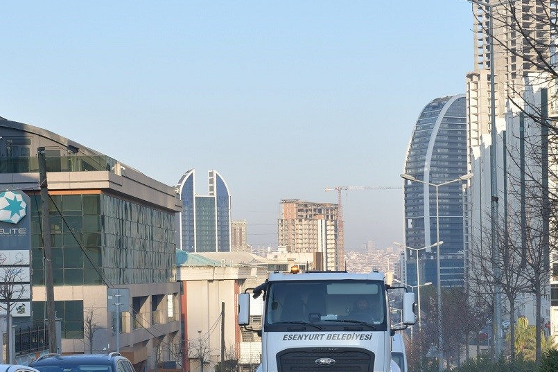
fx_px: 1488
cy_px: 292
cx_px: 317
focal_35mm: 96
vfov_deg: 14.2
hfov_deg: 21.2
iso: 320
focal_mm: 52
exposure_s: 1/250
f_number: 9
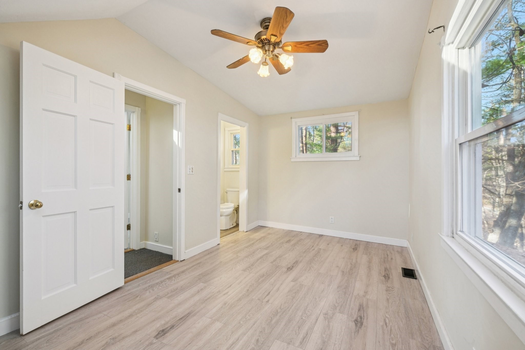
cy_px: 175
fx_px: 219
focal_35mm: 15
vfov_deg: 77.3
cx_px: 262
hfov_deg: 100.4
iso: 320
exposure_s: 1/20
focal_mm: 10
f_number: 5.6
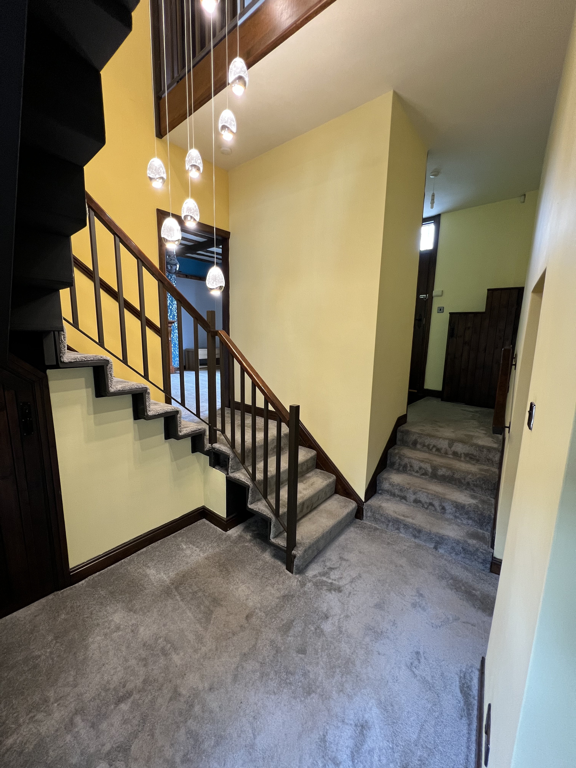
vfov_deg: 106.2
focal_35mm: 13
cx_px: 288
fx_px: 288
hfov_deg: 89.9
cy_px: 384
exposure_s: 1/50
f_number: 1.8
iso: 200
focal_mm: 1.57
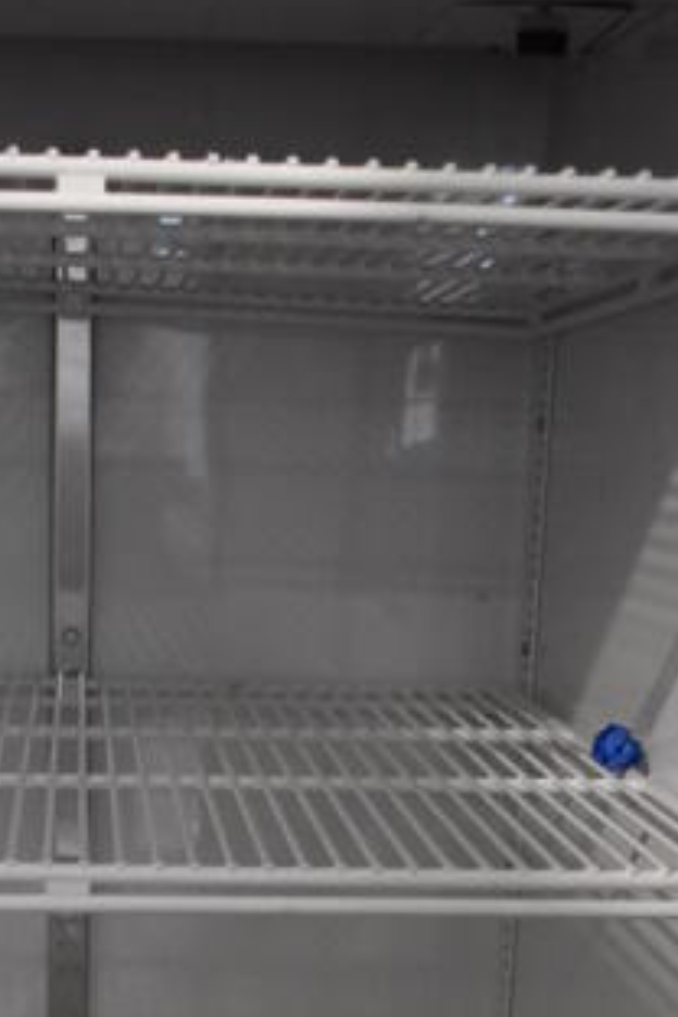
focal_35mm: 79
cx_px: 108
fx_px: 2232
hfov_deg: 17.1
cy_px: 1234
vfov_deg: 23.4
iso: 2200
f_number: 3.5
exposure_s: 1/125
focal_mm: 18
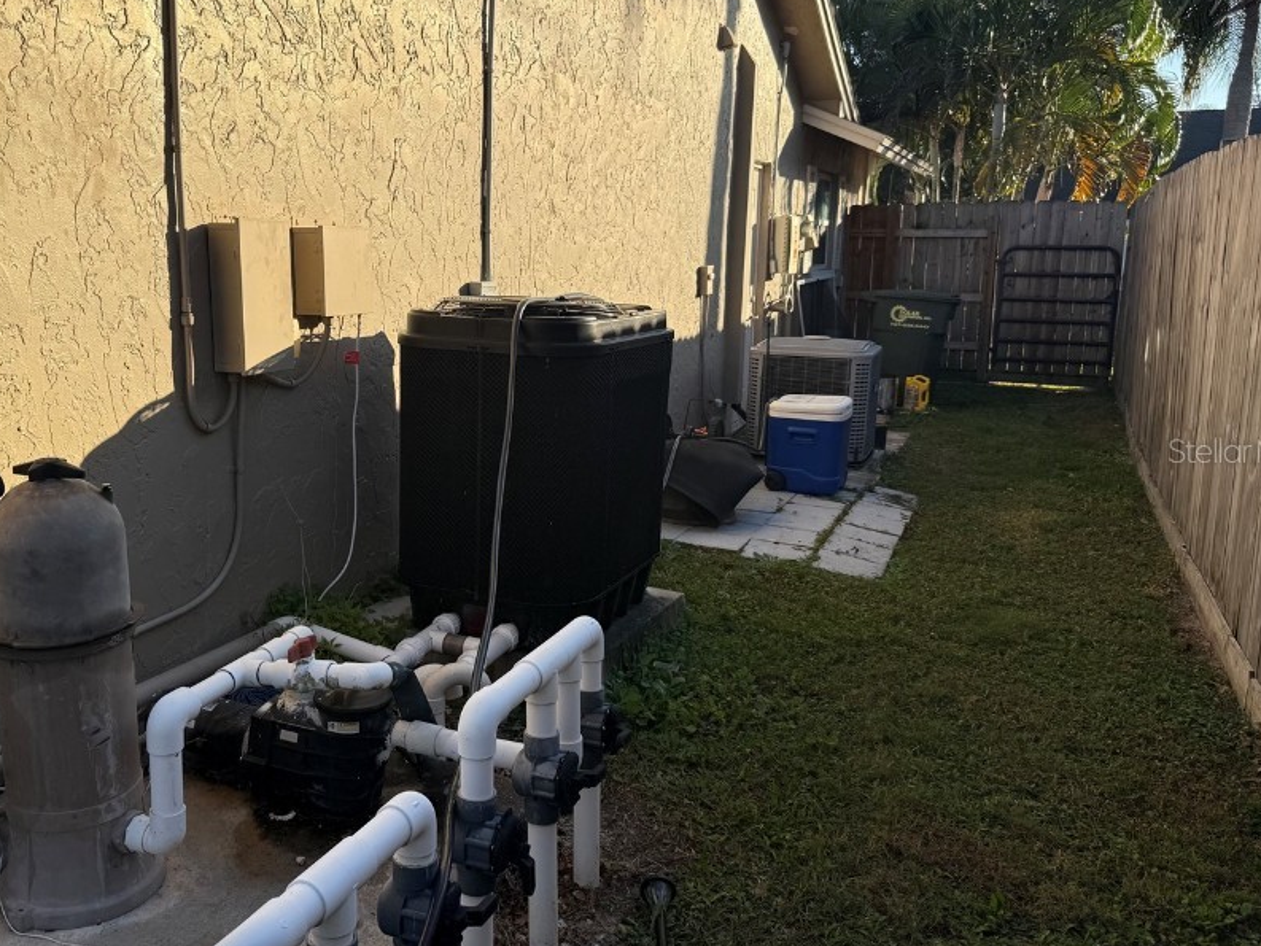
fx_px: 1129
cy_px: 450
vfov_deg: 45.4
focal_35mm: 31
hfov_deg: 57.9
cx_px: 504
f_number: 1.78
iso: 80
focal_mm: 6.76
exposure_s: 1/3425
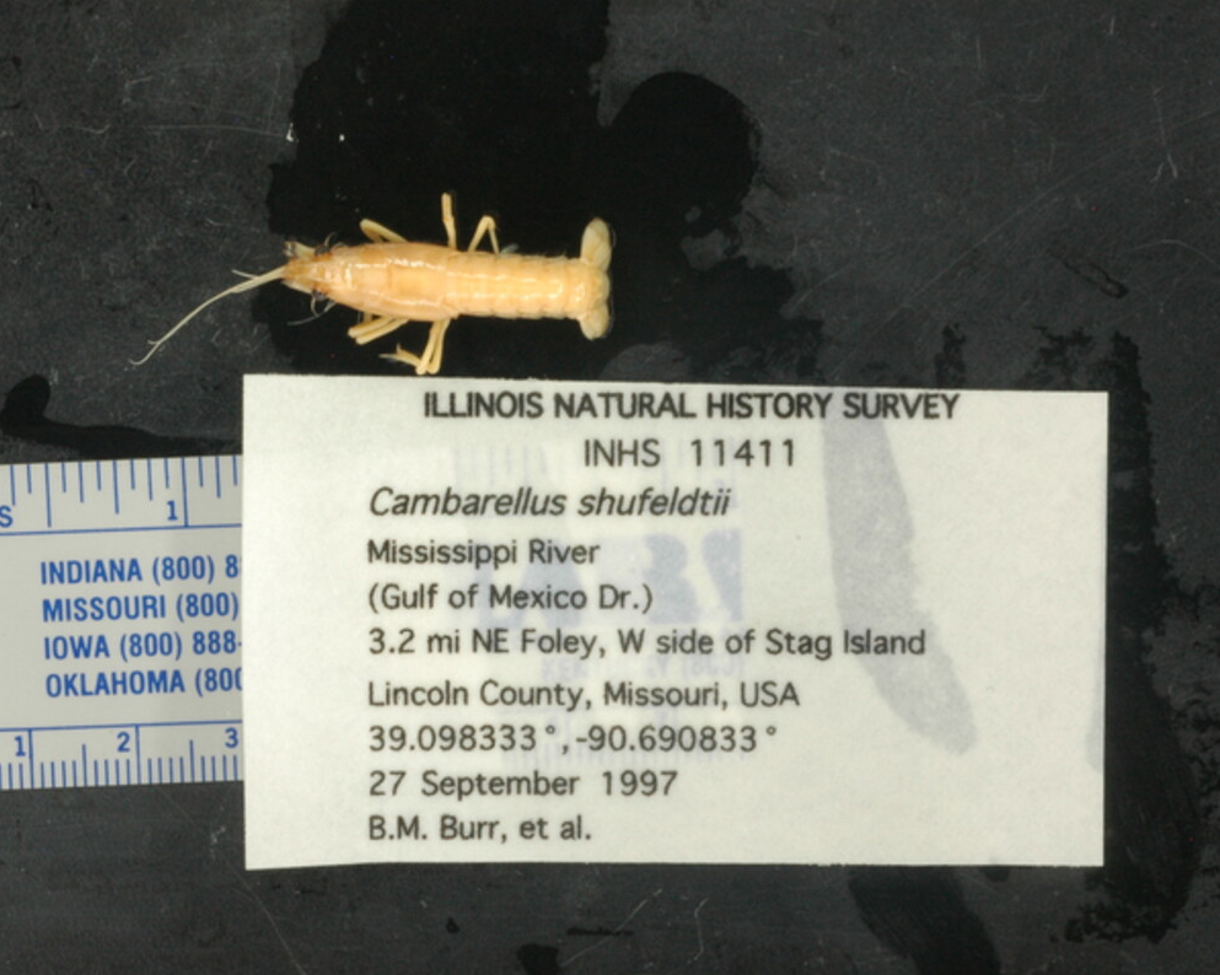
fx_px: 3682
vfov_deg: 15.1
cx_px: 487
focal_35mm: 102
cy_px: 489
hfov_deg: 18.8
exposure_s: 1/1.3
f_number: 36
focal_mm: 60
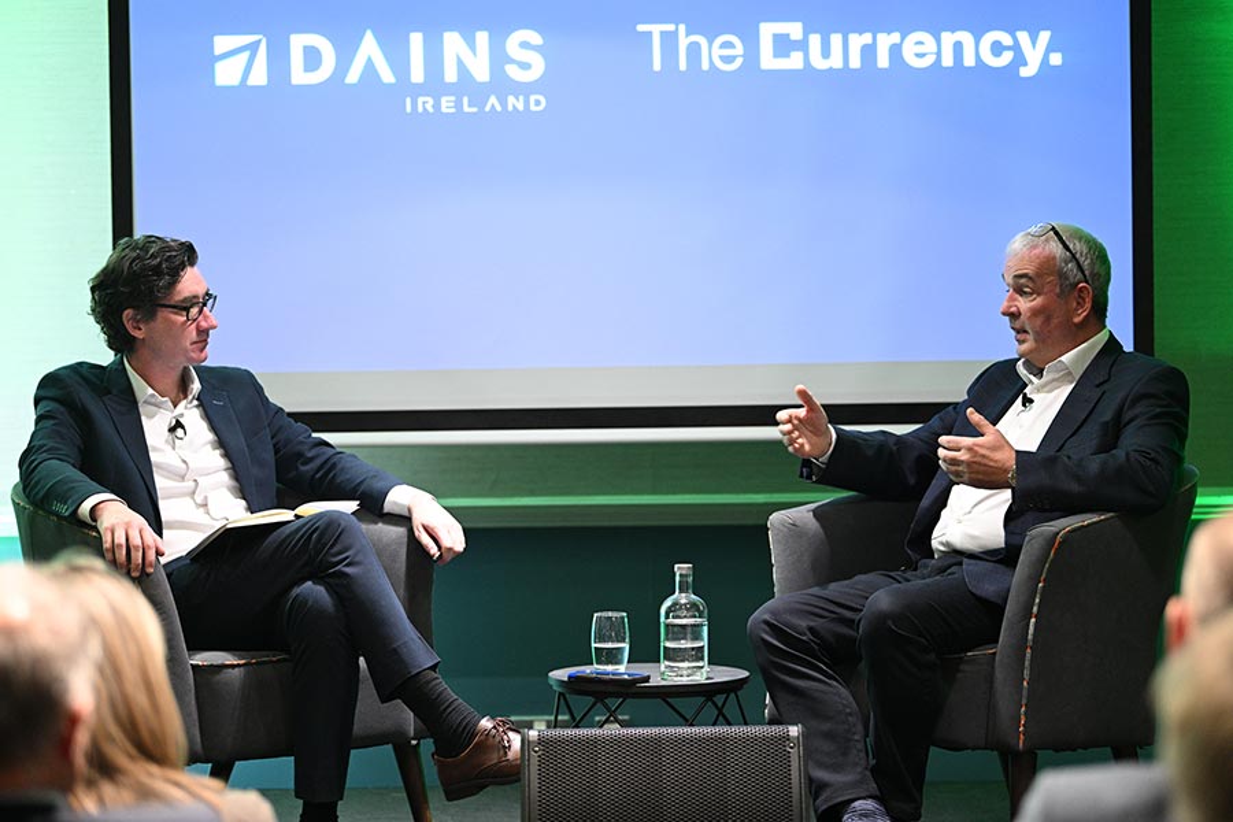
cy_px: 411
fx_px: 3836
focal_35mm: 112
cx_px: 616
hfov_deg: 18.3
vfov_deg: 12.2
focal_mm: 112
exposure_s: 1/60
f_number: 2.8
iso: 2500
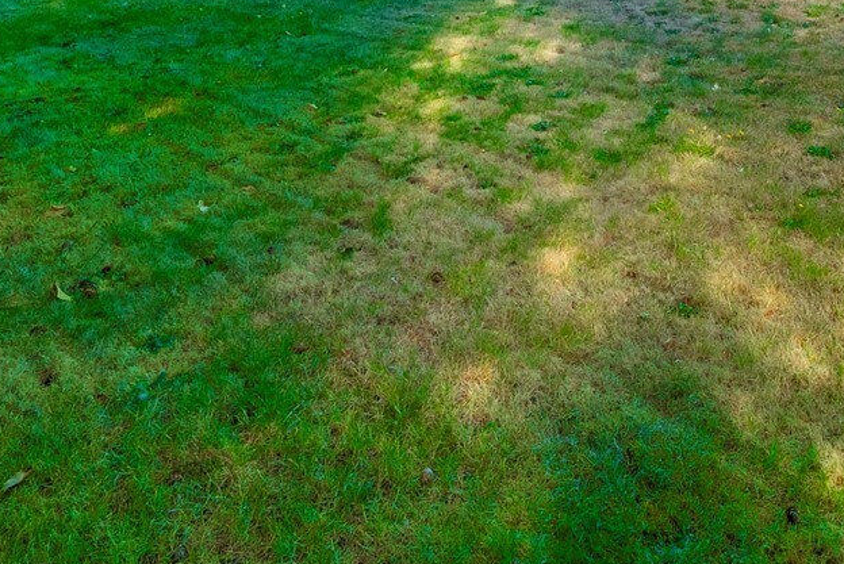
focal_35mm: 38
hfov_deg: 48.8
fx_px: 891
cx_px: 630
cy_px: -92
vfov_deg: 30.5
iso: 160
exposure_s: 1/30
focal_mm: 14
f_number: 7.1
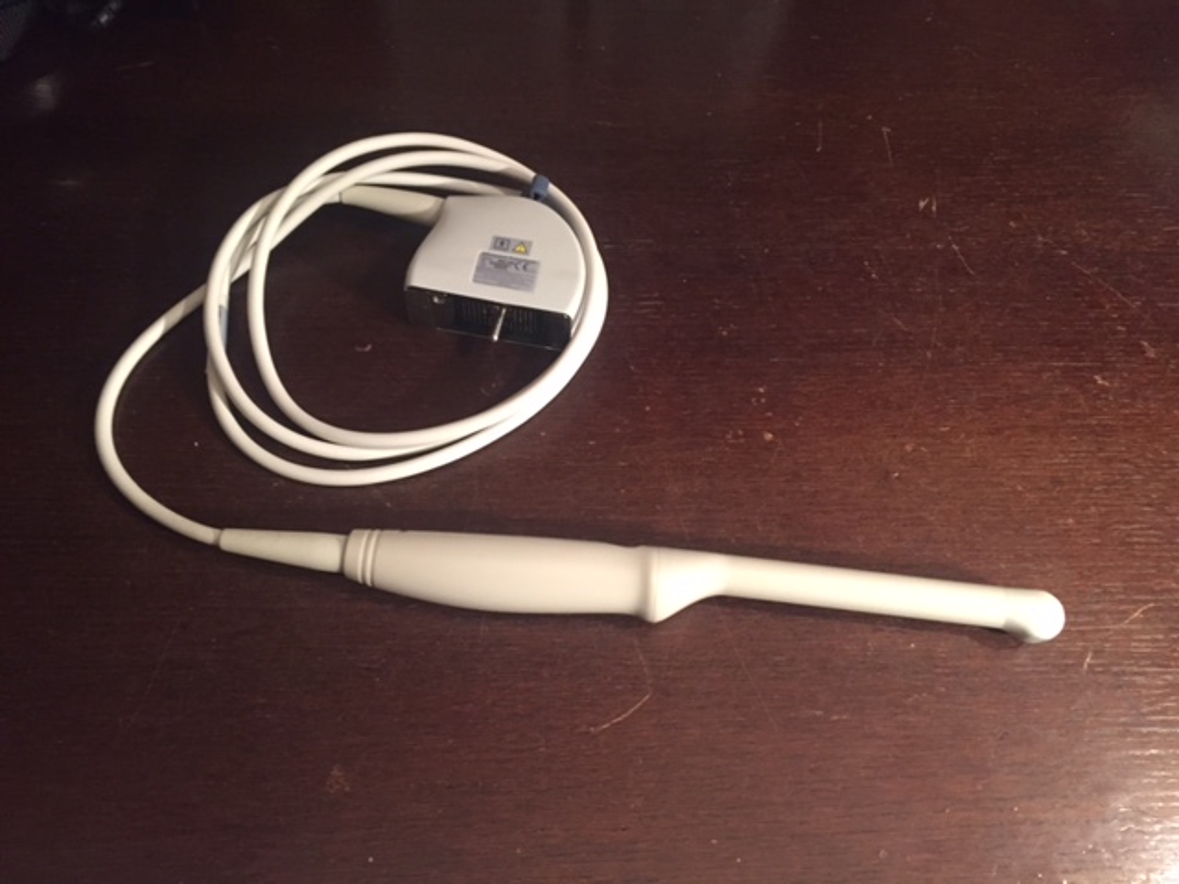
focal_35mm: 29
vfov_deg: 48.2
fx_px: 988
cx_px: 590
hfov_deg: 61.7
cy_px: 442
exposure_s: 1/25
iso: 250
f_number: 2.2
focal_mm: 4.15
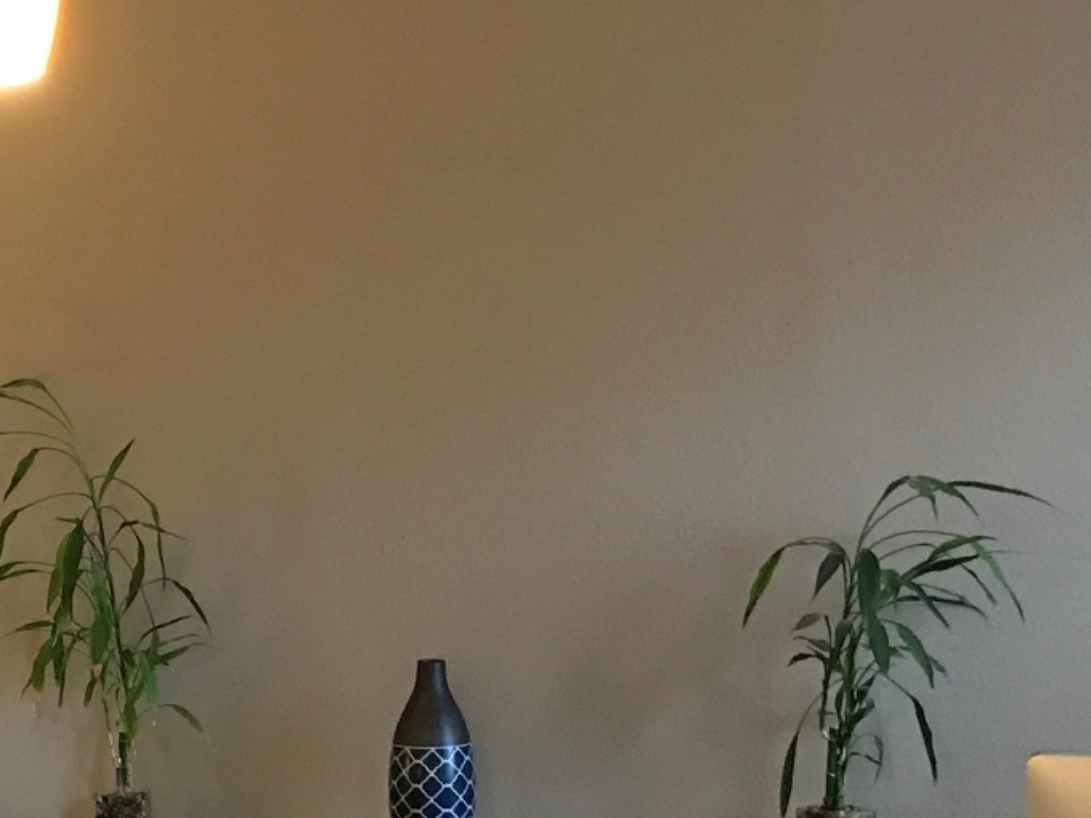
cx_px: -26
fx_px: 2616
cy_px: 759
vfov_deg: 17.5
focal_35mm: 83
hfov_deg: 22.6
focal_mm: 3.99
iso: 100
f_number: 1.8
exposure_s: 1/12
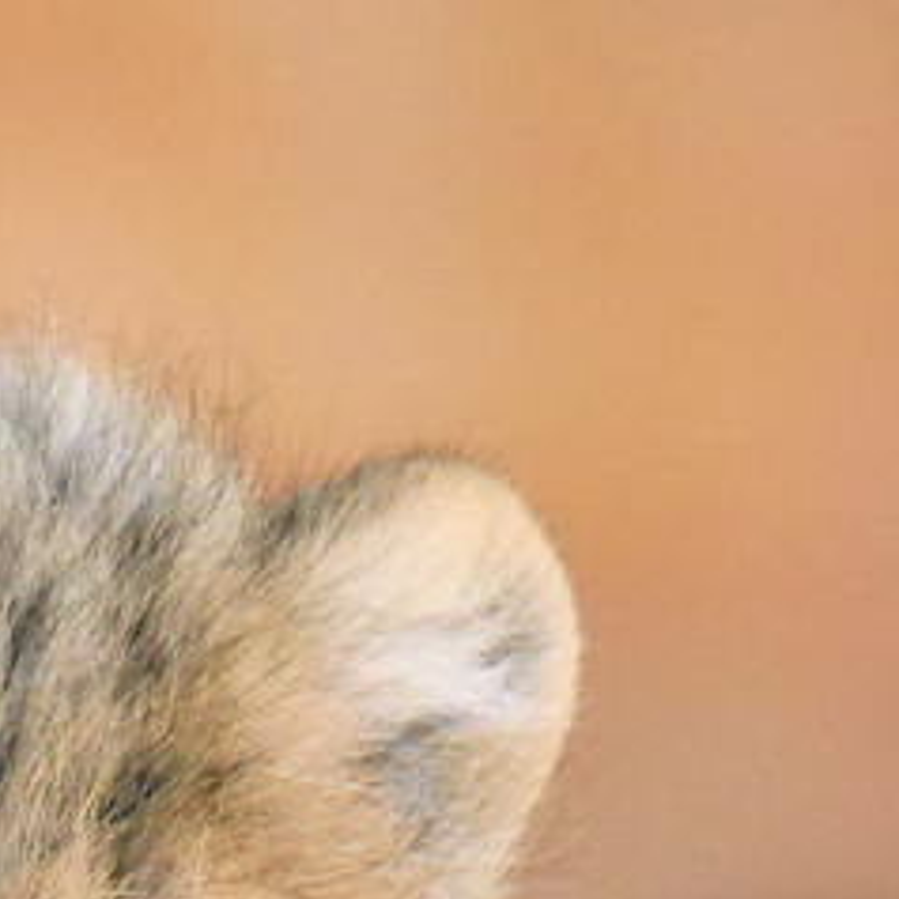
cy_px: 1462
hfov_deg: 0.7
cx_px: -287
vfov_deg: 0.7
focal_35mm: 2408
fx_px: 70753
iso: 1600
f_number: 5.6
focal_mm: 300
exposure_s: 1/500
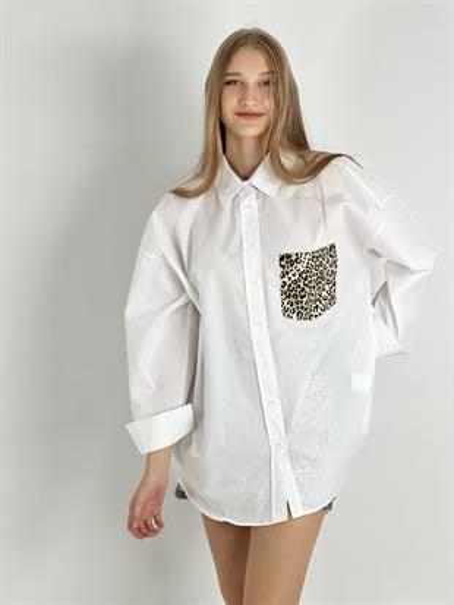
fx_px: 1346
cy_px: 302
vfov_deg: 25.3
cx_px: 227
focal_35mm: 77
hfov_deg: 19.1
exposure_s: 1/100
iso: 50
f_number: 2.8
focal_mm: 9
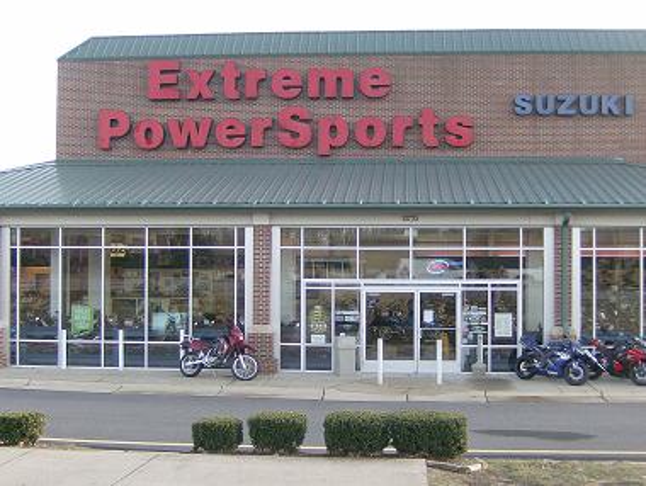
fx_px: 860
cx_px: 323
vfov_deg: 31.6
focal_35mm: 46
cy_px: 243
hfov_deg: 41.2
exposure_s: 1/175
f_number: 3.1
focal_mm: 7.7
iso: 100
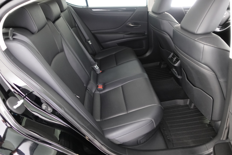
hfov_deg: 73.7
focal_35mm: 24
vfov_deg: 53.1
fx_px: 155
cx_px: 116
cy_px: 78
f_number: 1.8
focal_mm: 9.4
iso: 1000
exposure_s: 1/8
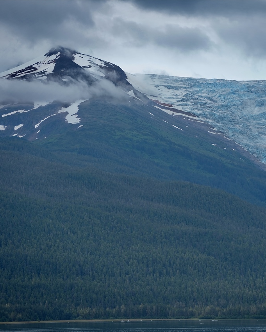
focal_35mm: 158
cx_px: 204
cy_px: 166
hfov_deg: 9.8
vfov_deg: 12.2
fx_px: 1556
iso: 100
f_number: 8
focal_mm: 112
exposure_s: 1/250
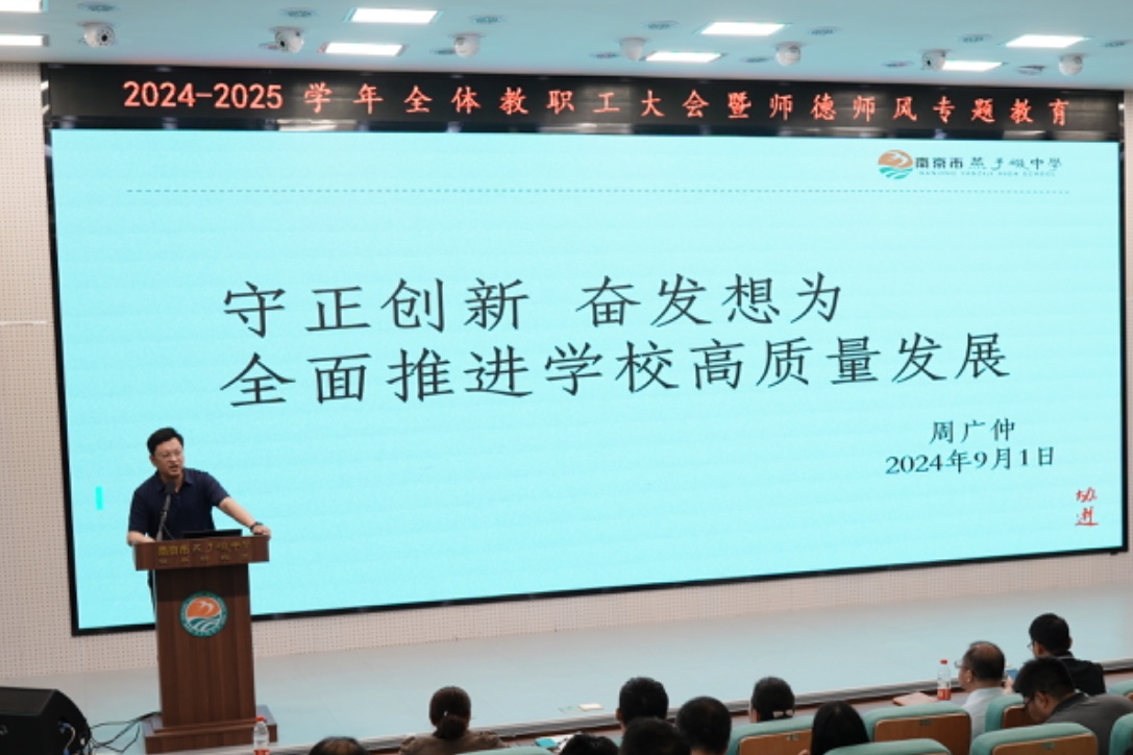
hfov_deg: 37.4
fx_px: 1667
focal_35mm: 53
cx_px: 667
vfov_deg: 25.4
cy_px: 478
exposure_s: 1/160
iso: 160
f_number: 2.8
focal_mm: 24
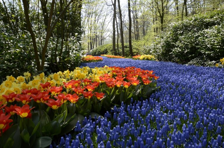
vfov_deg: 47.7
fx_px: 168
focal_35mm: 27
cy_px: 74
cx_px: 112
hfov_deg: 67.5
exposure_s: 1/500
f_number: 7.1
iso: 400
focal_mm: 18
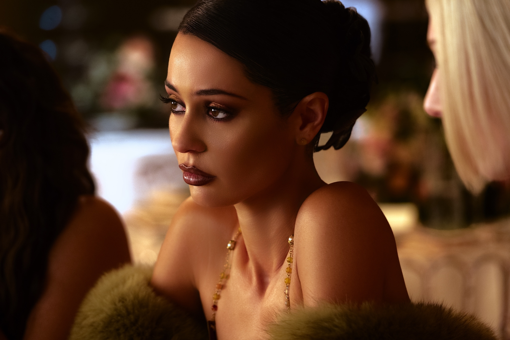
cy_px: 170
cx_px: 255
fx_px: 2635
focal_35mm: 186
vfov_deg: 7.4
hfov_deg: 11.1
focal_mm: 124.3
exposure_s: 1/125
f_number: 3.2
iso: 1600
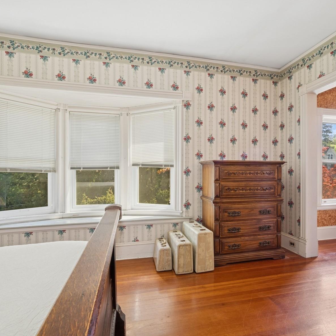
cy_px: 168
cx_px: 186
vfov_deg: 77.7
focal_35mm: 19
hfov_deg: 77.4
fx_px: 209
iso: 400
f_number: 8
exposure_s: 1/200
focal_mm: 8
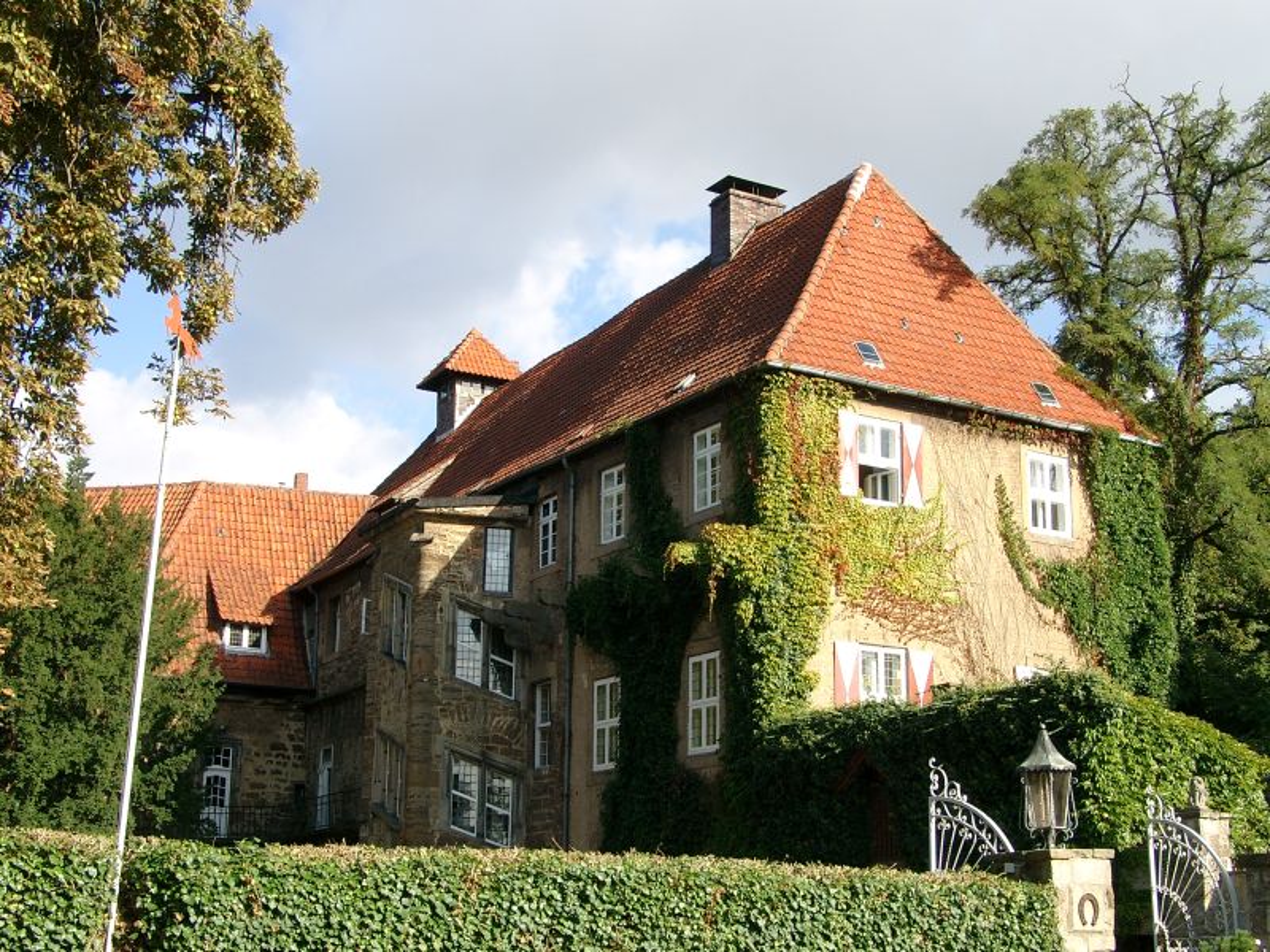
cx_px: 635
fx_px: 1834
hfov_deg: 38.2
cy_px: 476
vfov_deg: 29.1
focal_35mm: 50
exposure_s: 1/329
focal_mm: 10.4
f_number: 4
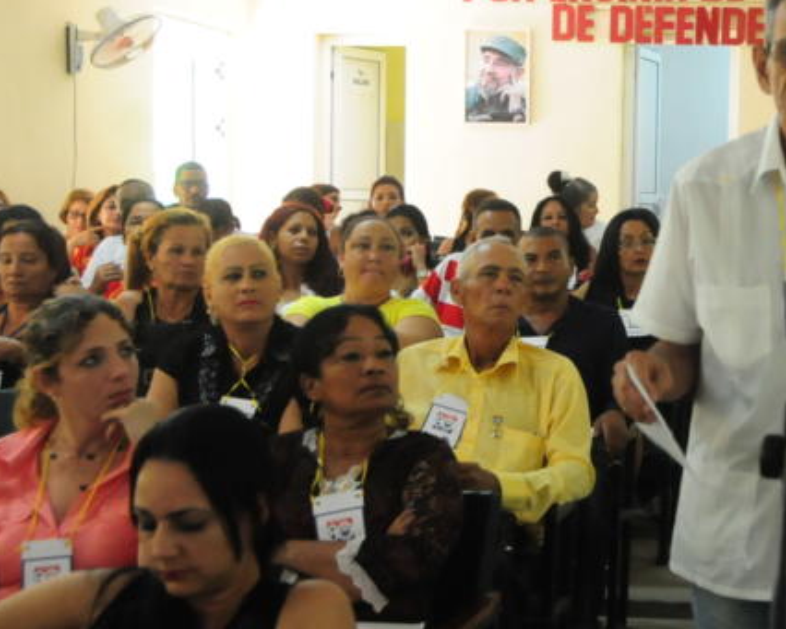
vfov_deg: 21.3
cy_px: 247
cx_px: 624
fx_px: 1671
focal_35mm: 72
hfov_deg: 26.0
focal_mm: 29
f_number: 4
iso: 2500
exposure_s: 1/60
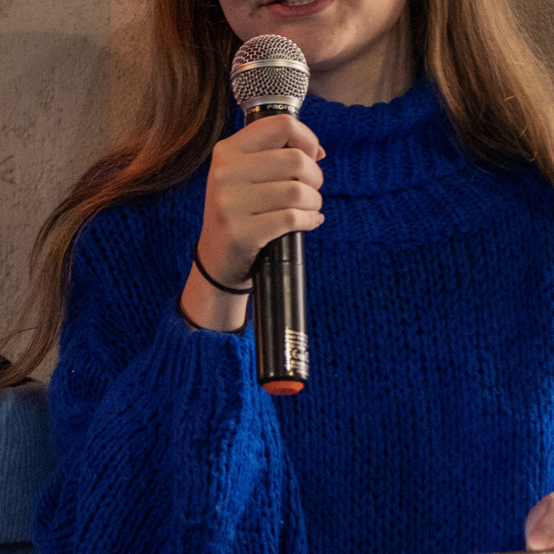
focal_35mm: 159
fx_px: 2879
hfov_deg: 10.5
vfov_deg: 11.0
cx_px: -342
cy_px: 146
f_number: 3.2
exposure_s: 1/60
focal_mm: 50
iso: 4000
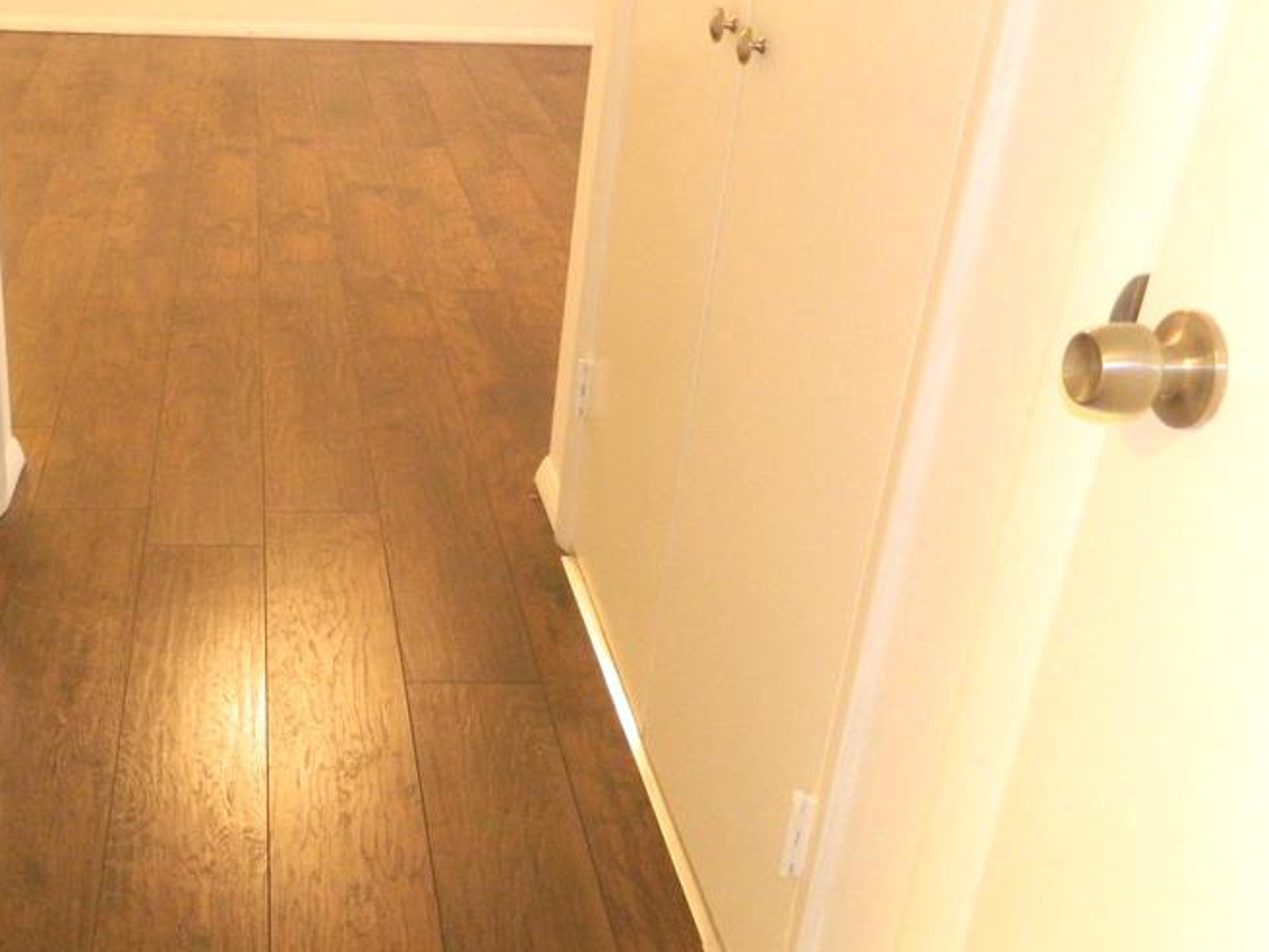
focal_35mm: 39
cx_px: 331
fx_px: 1430
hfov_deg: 46.3
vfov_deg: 36.8
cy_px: 457
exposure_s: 1/15
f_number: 3.1
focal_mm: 4.5
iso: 400
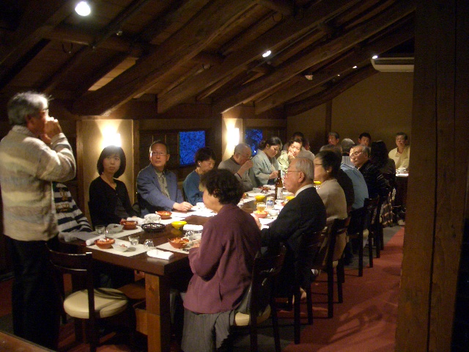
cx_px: 234
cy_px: 176
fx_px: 474
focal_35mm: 35
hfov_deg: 52.6
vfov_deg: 40.7
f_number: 2.6
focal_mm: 5.8
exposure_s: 1/8
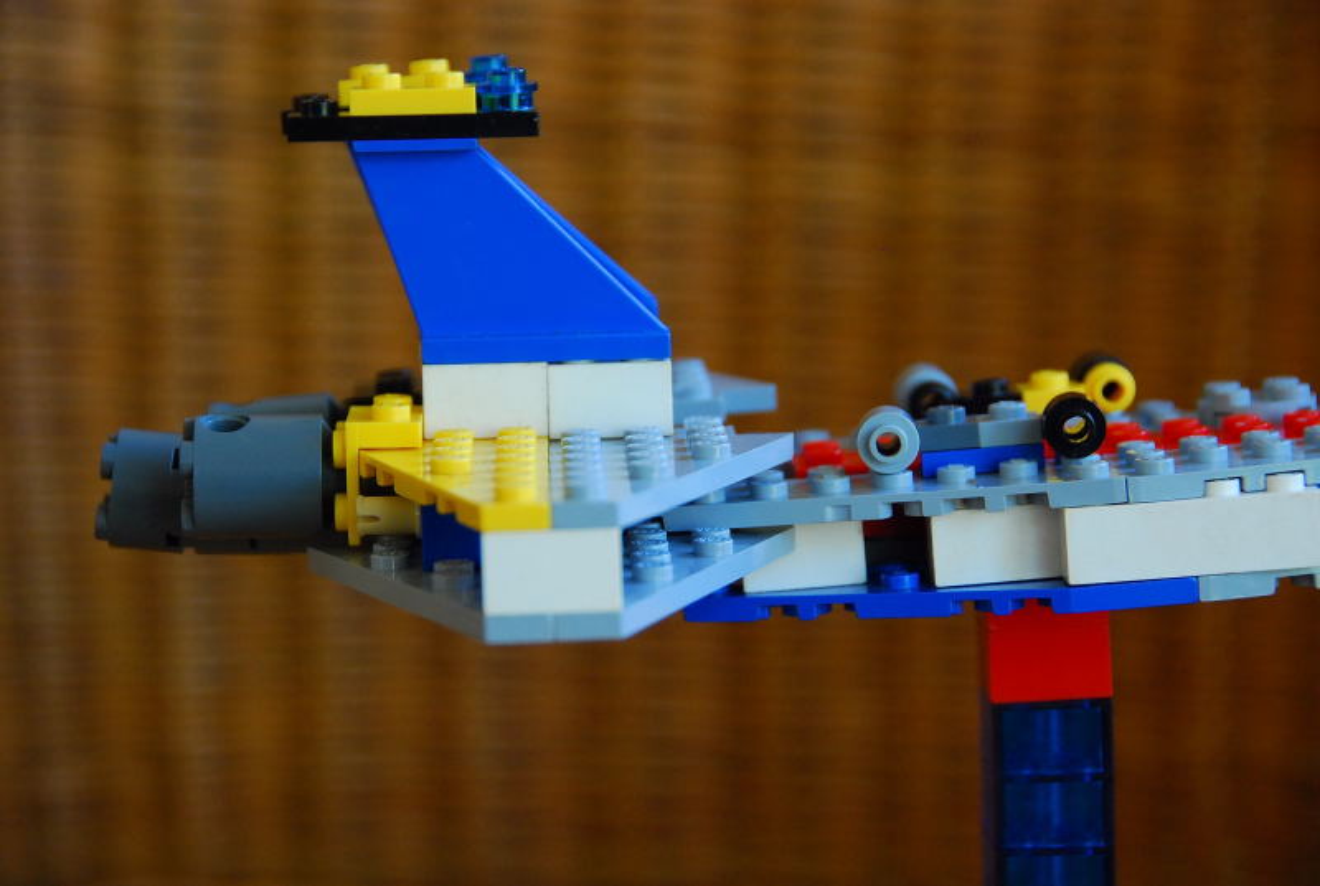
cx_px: 660
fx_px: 4960
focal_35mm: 135
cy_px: 443
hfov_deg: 15.2
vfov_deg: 10.2
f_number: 5.3
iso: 800
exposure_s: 1/100
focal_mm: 90
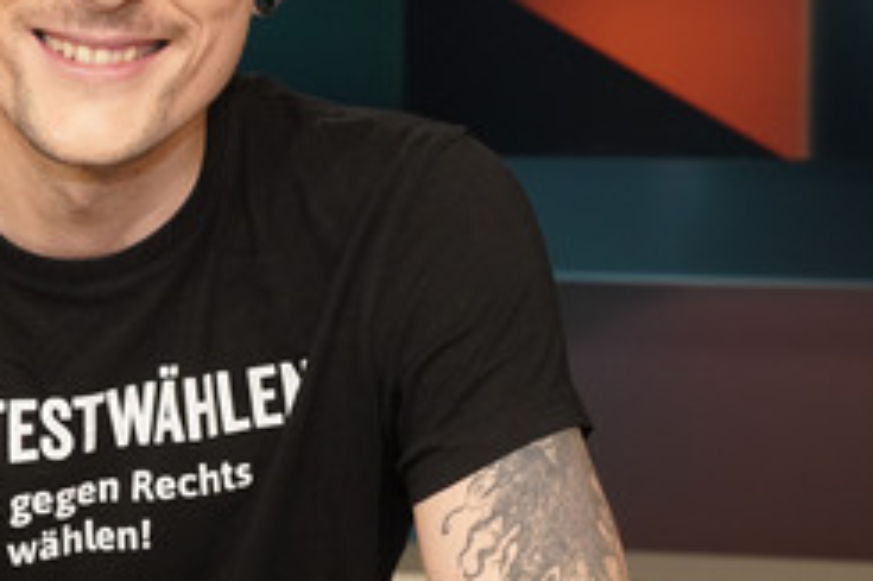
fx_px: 1696
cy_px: 114
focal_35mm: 70
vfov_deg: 19.2
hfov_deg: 28.0
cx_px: 123
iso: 2000
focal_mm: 38
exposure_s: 1/160
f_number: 5
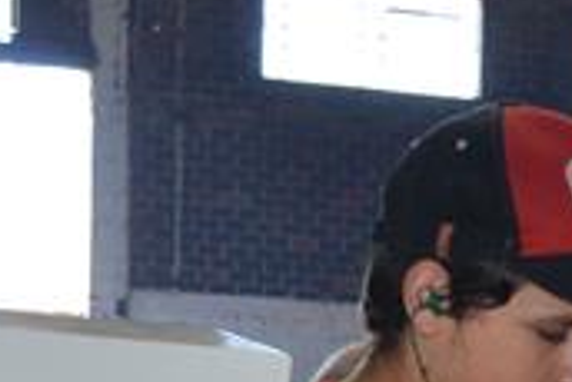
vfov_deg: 7.9
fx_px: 2656
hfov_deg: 11.6
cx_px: 931
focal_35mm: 167
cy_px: 752
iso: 560
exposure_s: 1/60
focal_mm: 24
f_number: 4
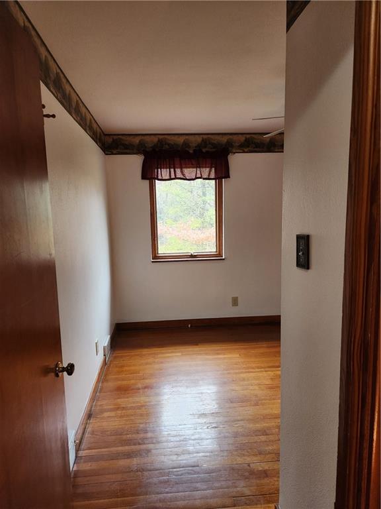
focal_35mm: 23
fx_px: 338
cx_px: 190
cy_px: 254
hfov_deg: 58.9
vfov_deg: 73.9
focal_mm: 5.4
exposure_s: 1/120
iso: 250
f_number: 1.8
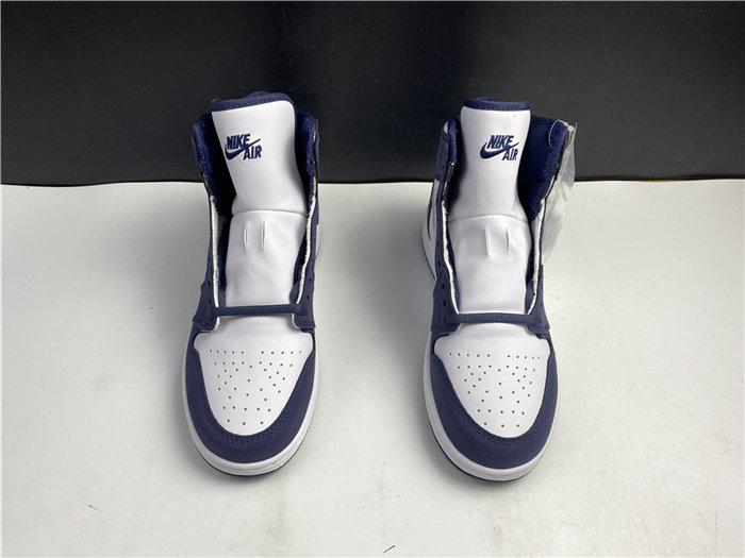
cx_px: 372
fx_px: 560
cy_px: 279
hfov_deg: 67.3
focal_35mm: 26
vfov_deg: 53.1
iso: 32
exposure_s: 1/100
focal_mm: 4.25
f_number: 1.8
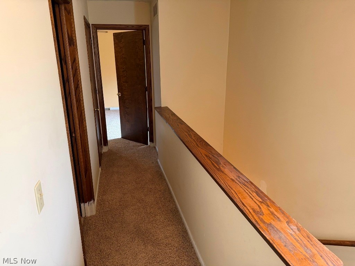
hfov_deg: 71.6
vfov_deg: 56.8
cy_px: 133
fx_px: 246
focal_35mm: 24
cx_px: 178
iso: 400
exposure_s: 1/60
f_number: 1.78
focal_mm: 6.76
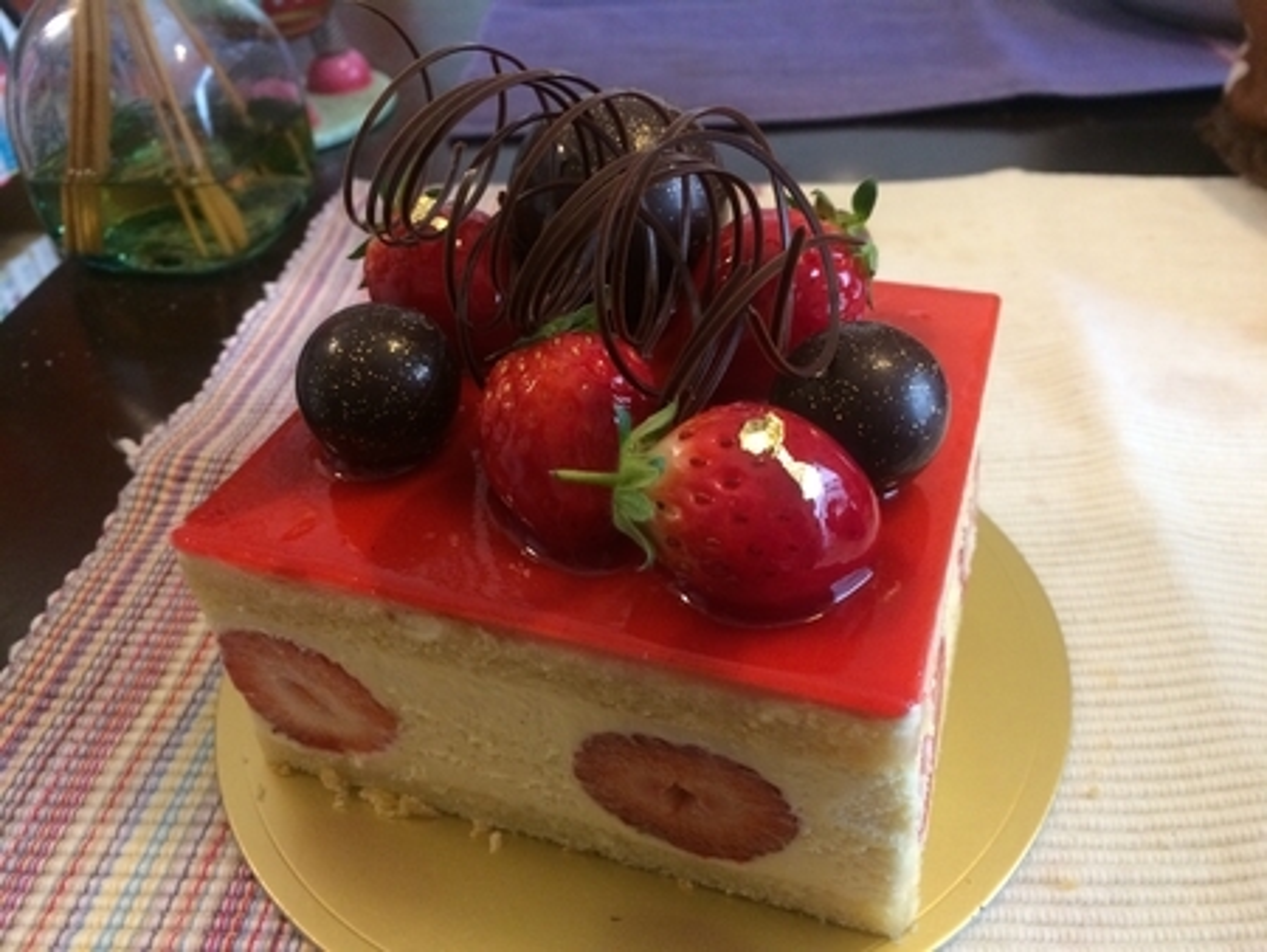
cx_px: 634
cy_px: 476
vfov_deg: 48.3
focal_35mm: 29
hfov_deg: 61.6
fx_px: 1062
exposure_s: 1/33
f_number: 2.2
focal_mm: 4.15
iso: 200
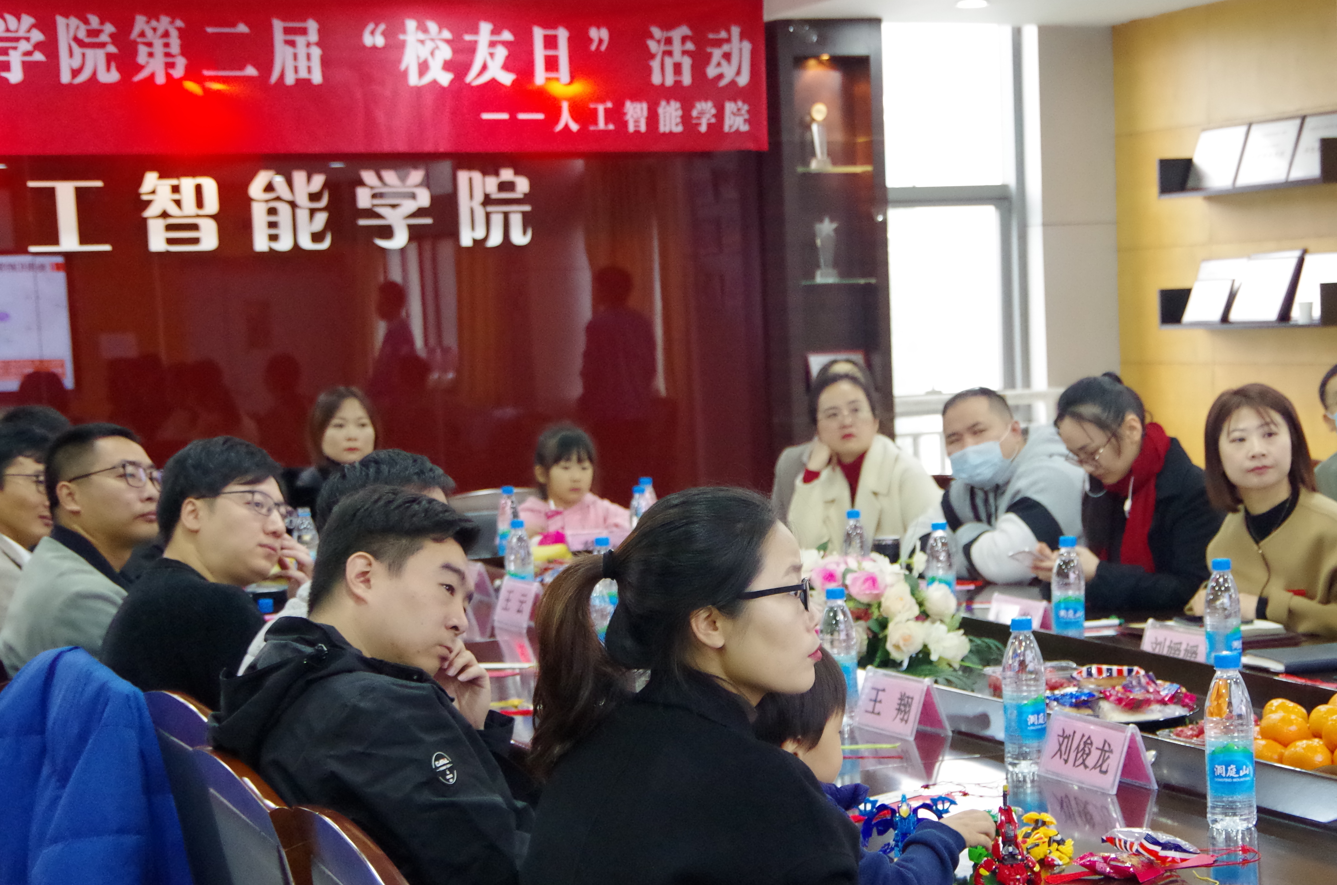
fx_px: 2743
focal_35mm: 74
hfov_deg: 27.3
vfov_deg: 18.3
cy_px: 515
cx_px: 819
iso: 3200
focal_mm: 36
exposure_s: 1/60
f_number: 4.5
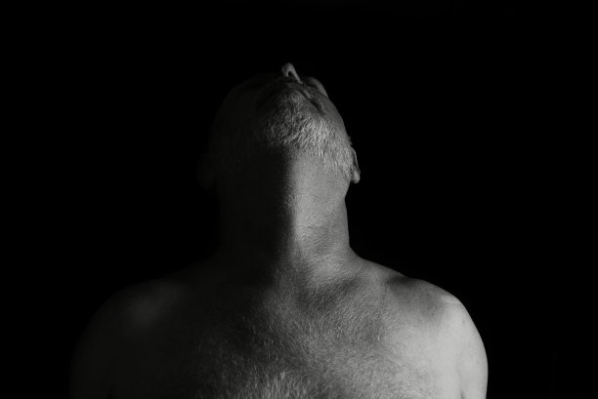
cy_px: 200
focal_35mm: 80
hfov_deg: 25.3
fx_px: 1330
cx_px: 299
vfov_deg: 17.1
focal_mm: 80
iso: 320
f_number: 4.5
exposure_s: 1/160
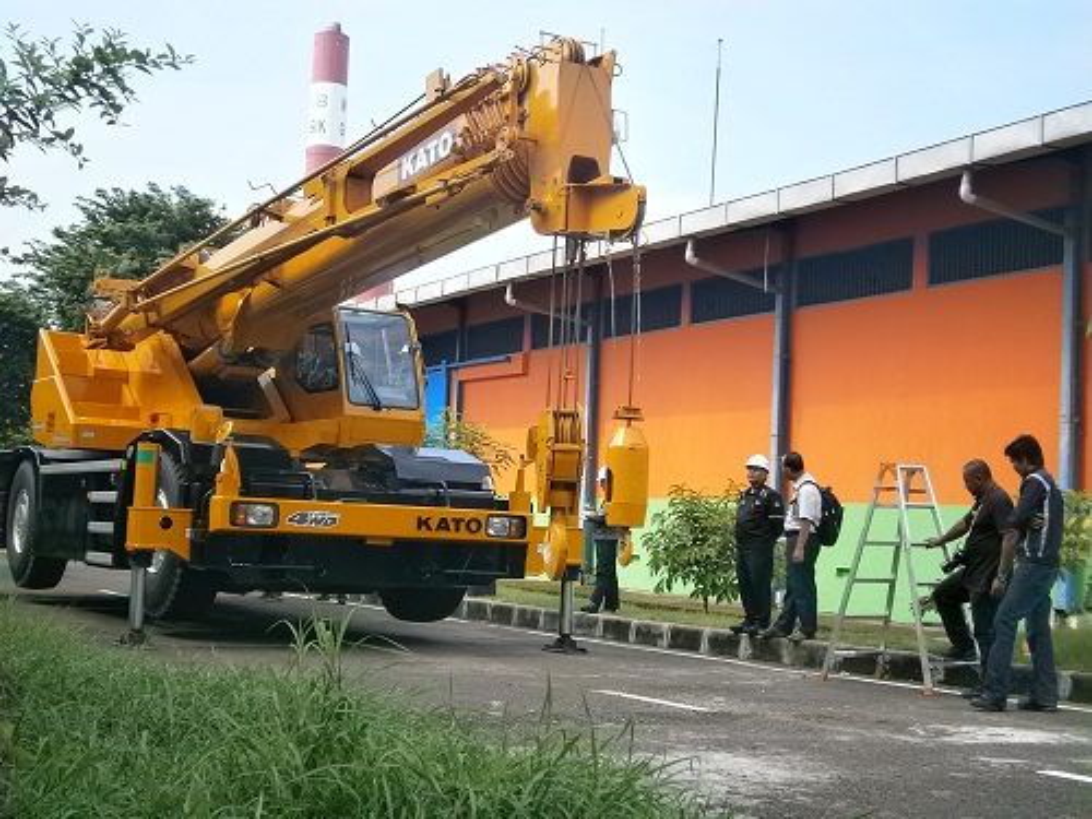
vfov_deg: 30.9
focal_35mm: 47
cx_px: 546
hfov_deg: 40.4
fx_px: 1483
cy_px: 410
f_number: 9.7
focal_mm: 8.3
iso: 80
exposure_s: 1/60
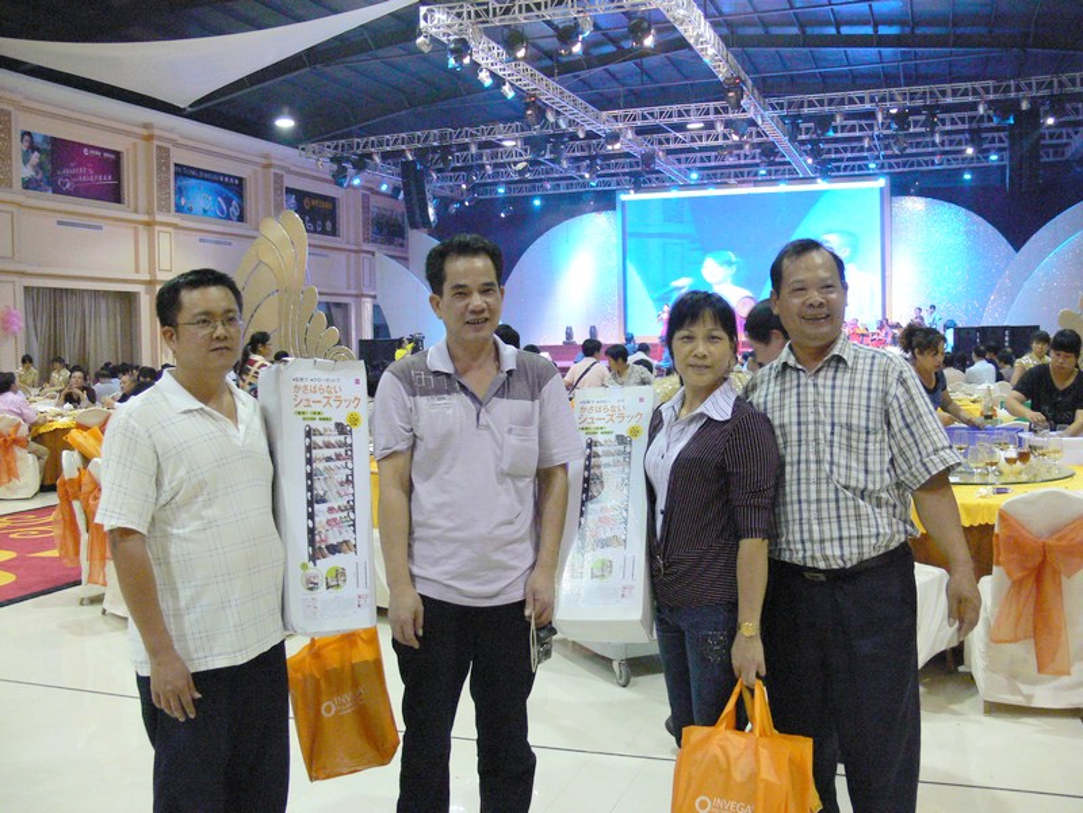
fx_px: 1095
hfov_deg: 52.6
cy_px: 406
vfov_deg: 40.7
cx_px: 542
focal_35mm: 35
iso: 400
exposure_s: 1/30
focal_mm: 7.4
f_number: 2.8
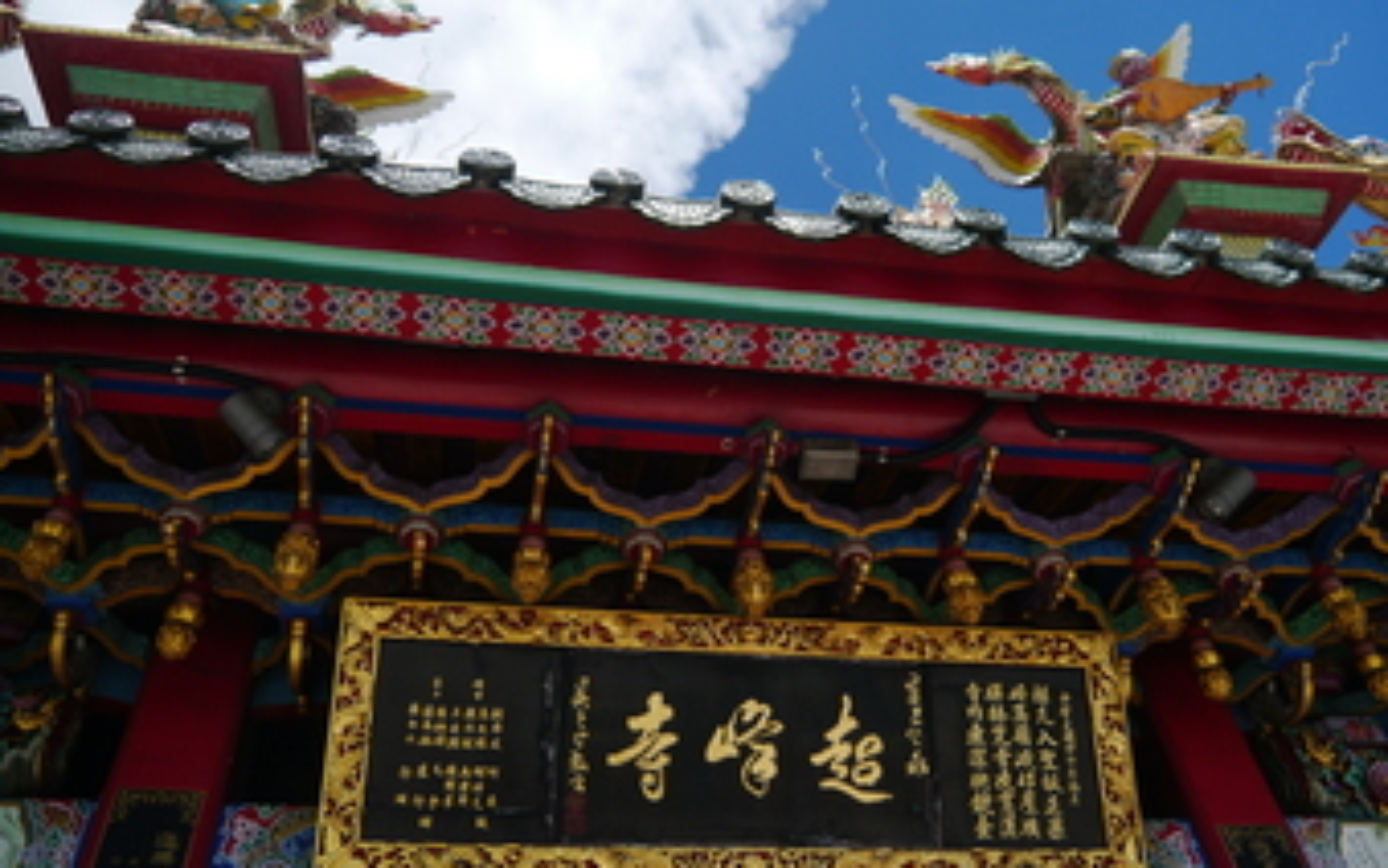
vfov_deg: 36.3
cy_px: 450
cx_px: 766
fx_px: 1324
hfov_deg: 55.2
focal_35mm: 35
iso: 160
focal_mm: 14
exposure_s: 1/1600
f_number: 3.5
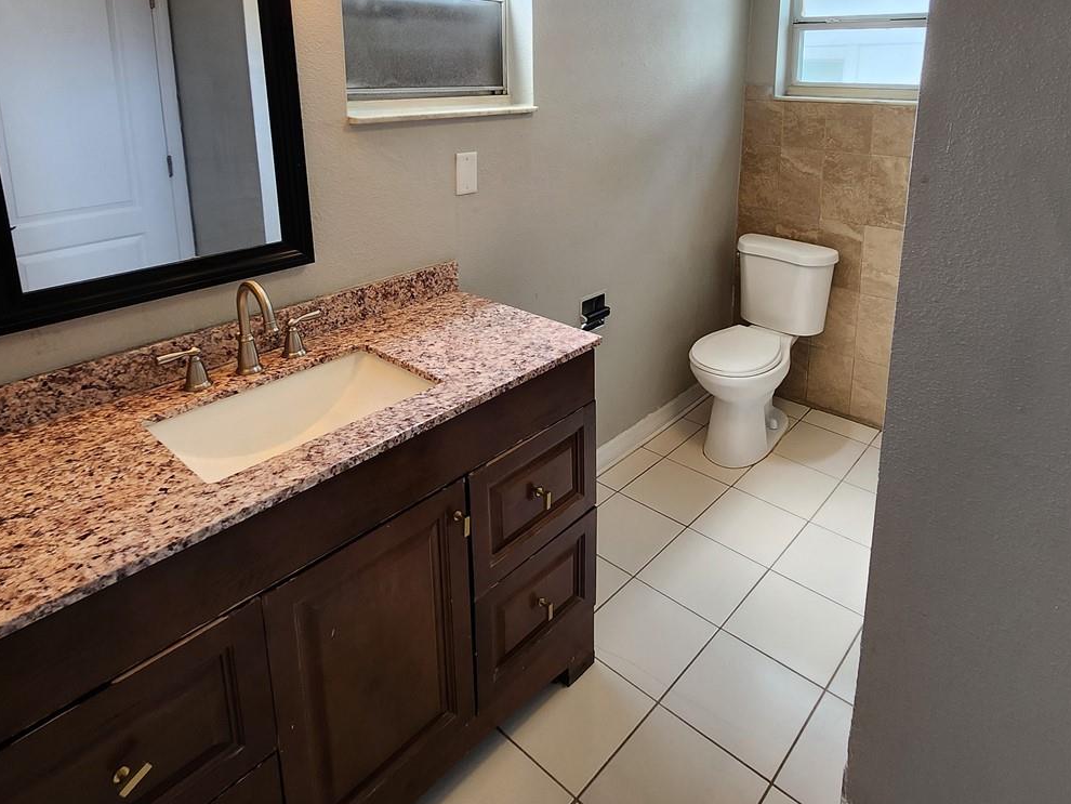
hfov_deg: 78.4
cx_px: 618
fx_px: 650
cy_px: 198
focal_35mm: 21
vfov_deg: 59.9
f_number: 2.2
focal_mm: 1.74
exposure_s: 1/60
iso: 64
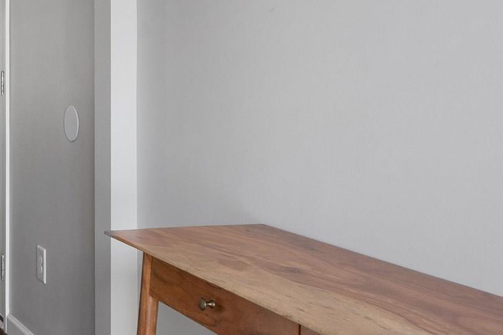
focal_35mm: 57
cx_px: -100
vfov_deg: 23.5
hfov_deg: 30.0
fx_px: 797
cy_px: 79
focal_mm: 15
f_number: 10
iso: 320
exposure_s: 1/10
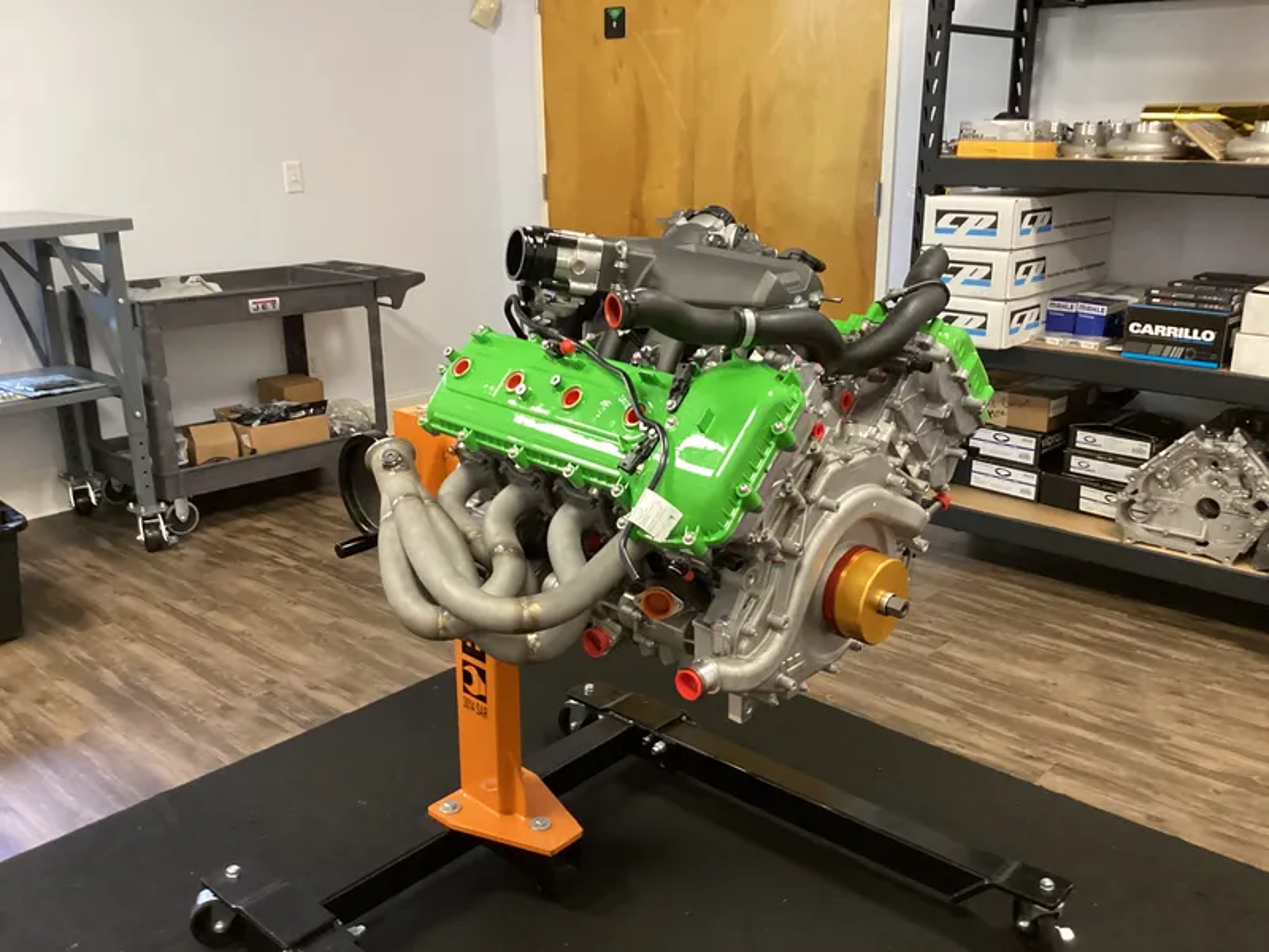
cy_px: 476
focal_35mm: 31
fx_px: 1136
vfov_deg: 45.4
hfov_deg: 58.4
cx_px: 634
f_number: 2.4
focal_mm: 3.3
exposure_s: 1/30
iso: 320
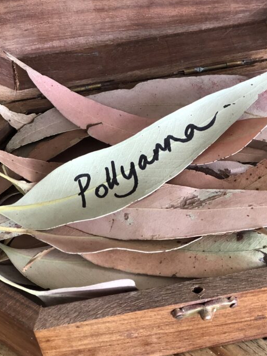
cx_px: 166
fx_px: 874
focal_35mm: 85
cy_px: 98
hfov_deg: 17.3
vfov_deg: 22.8
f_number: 2.8
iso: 250
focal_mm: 6.6
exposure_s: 1/60
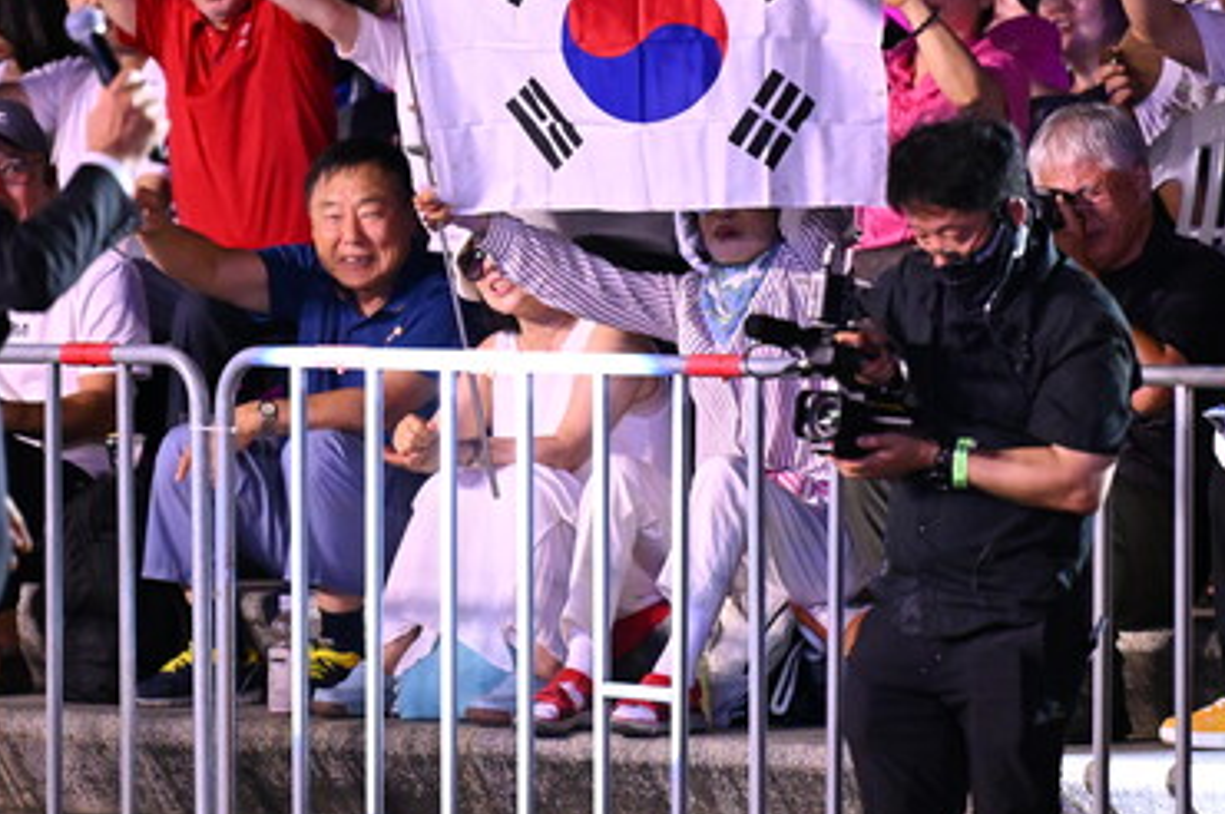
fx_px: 16556
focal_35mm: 487
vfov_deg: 2.8
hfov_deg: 4.2
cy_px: 172
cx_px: 503
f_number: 2.8
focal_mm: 200
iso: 3200
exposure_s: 1/500
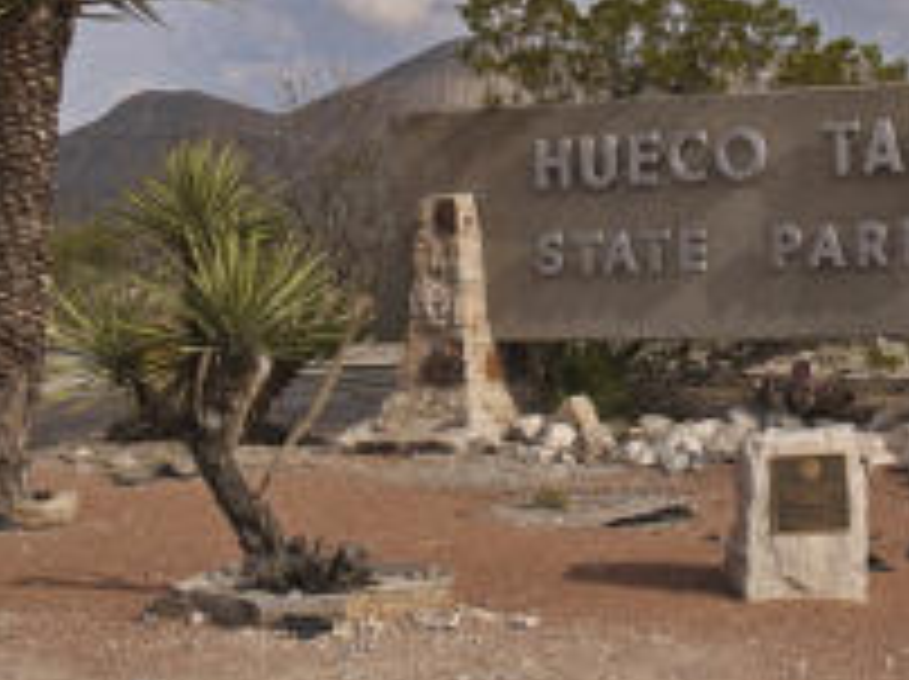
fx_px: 2518
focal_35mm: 96
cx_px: 578
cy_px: 97
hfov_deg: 20.4
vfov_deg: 15.2
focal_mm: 27
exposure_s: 1/500
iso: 200
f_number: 10
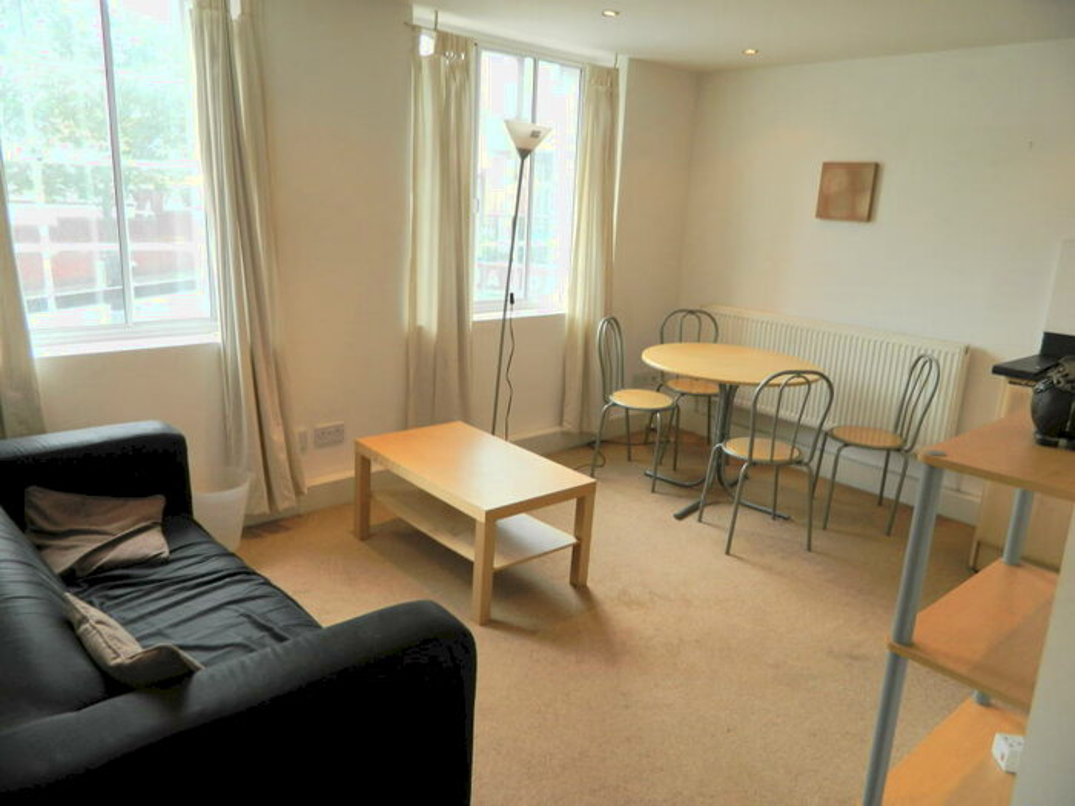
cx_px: 538
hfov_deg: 69.4
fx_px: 776
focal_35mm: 25
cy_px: 403
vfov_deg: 54.9
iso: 80
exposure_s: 1/50
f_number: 3.1
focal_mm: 4.5
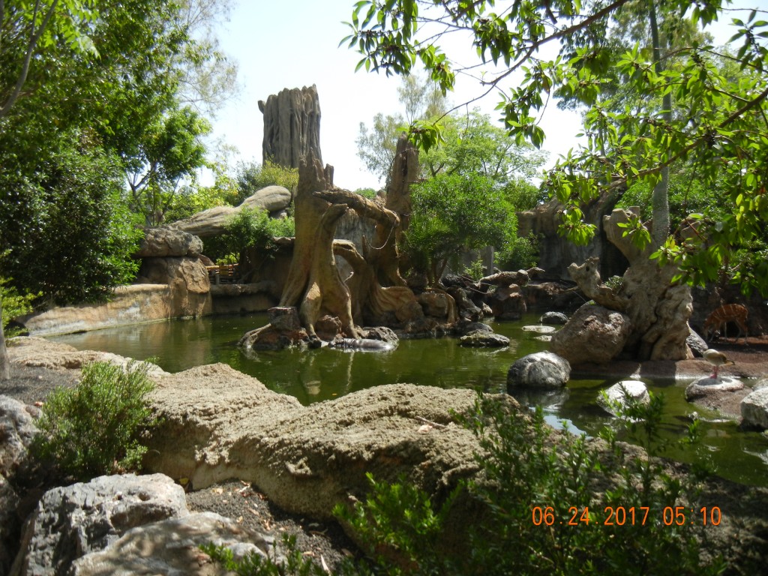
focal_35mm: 30
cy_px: 288
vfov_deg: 46.8
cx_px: 384
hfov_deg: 60.0
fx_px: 666
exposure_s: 1/776
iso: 160
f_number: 3.5
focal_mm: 5.4
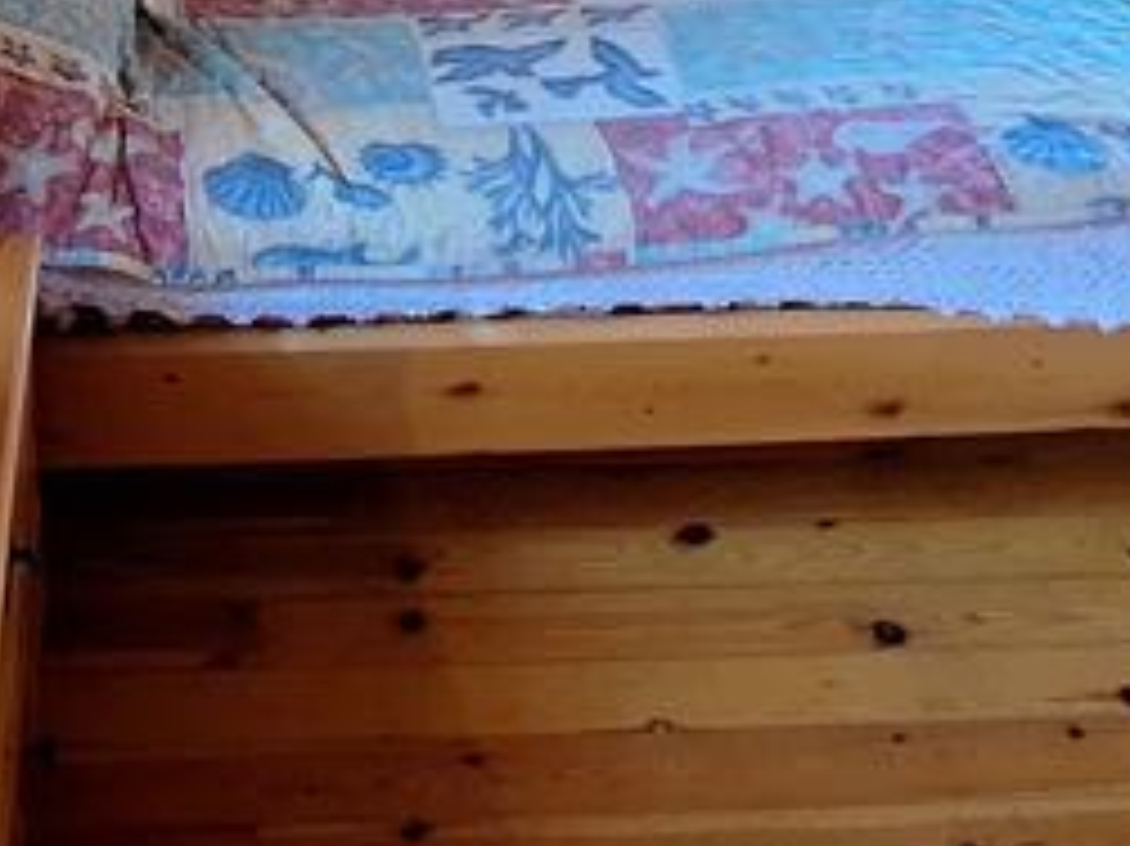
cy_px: -310
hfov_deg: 35.9
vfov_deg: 23.6
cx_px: 401
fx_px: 1729
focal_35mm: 53
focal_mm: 1.74
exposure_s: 1/25
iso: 200
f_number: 2.2
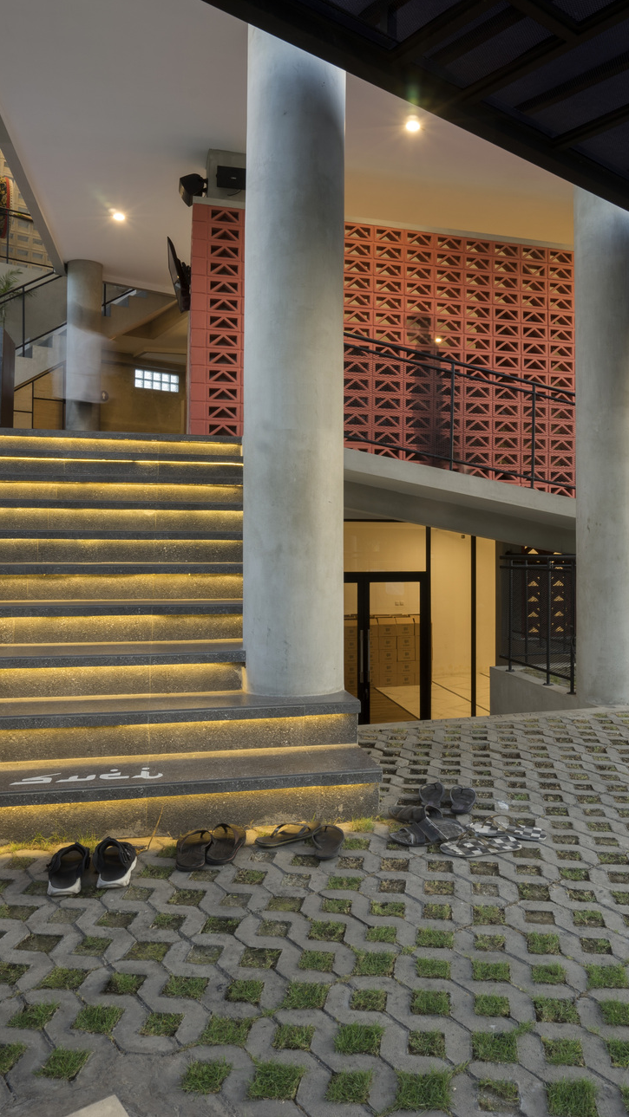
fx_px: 771
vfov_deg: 71.9
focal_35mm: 26
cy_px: 540
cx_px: 422
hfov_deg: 43.7
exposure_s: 2
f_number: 14
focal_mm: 16
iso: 100
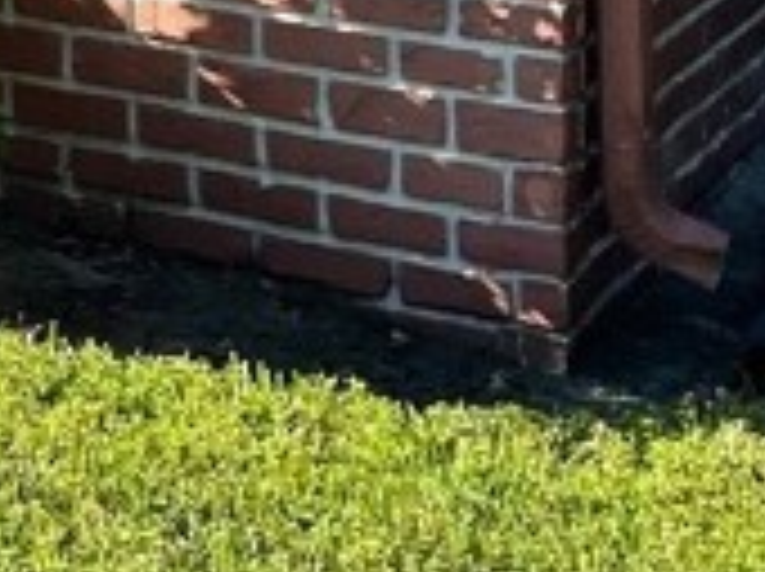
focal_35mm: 157
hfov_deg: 11.1
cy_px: -1067
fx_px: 3465
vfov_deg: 8.2
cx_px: -922
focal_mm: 4.2
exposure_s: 1/1276
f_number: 1.6
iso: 32
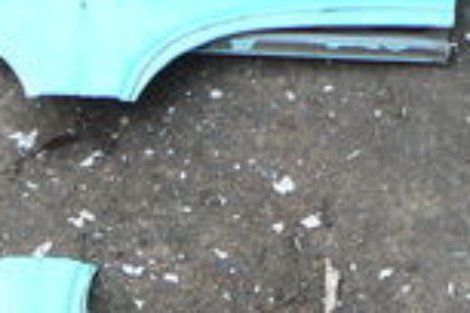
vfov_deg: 8.3
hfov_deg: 13.0
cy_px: 647
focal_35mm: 157
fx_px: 2050
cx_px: 68
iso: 125
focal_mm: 6
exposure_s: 1/30
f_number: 2.8
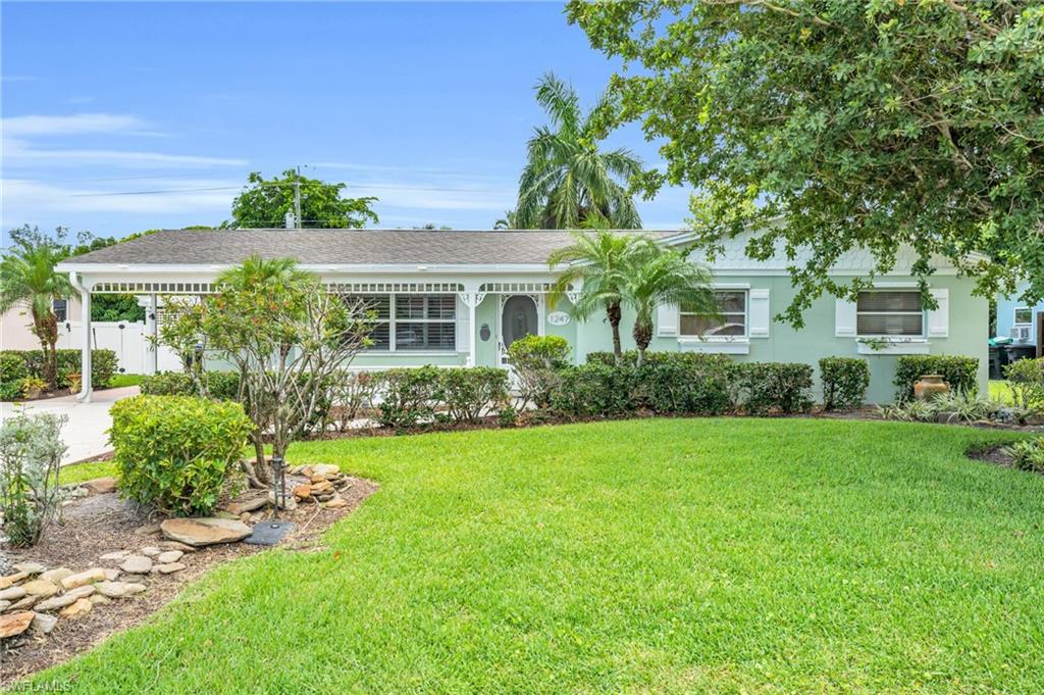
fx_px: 840
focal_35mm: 29
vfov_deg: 44.9
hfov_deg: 63.7
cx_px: 522
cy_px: 348
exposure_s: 1/80
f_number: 9
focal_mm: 29
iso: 200
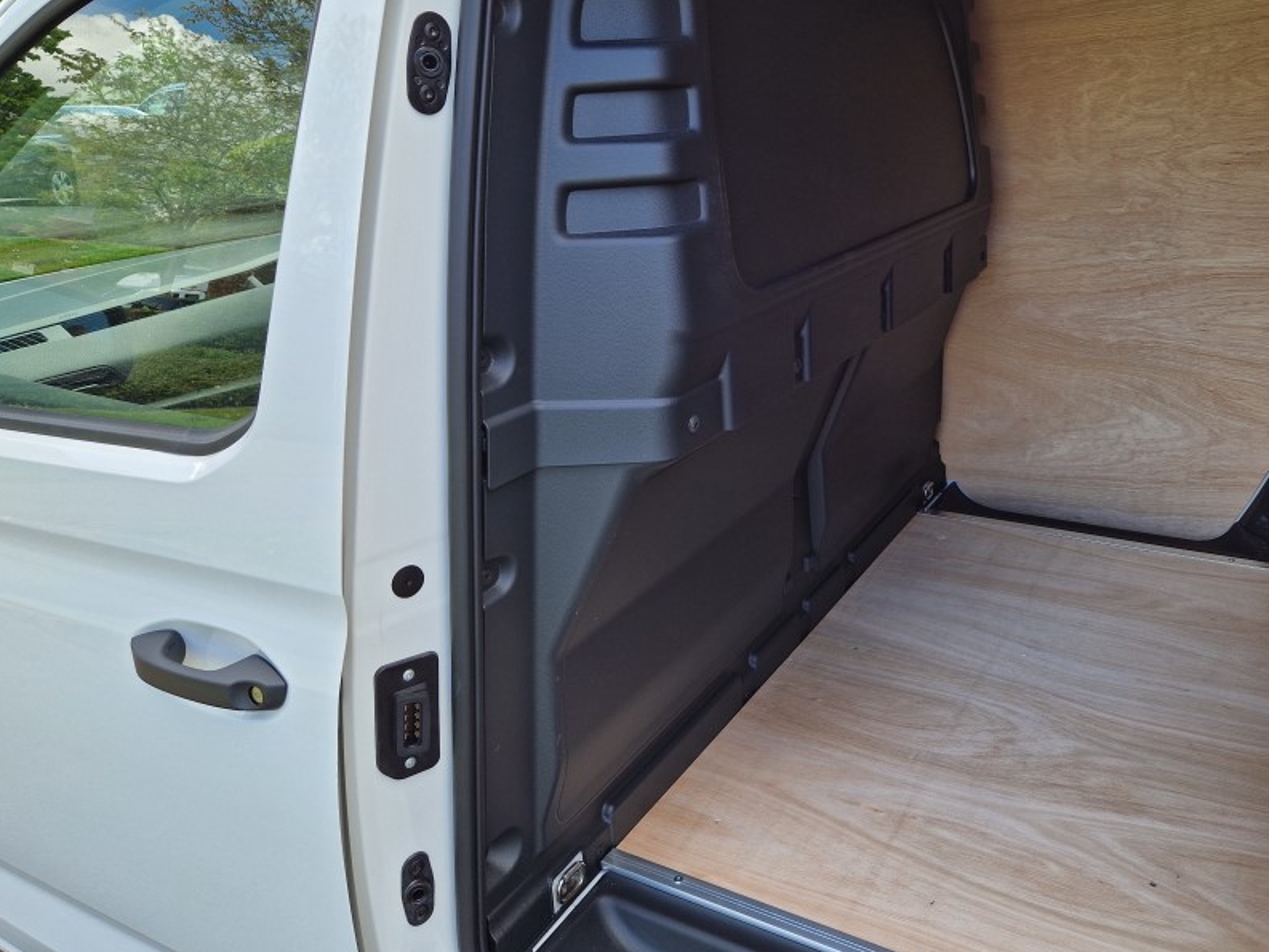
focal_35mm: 29
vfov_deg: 47.8
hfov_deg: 61.4
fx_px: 1063
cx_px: 725
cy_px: 363
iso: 50
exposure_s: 1/197
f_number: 1.8
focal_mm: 5.4
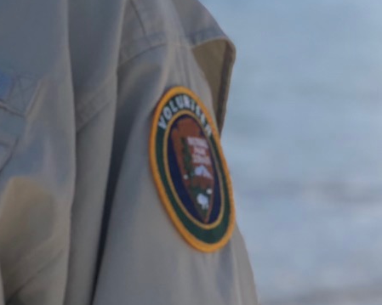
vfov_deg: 6.1
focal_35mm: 250
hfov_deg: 7.7
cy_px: -196
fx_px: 2826
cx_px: -66
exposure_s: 1/750
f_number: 2.8
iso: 20
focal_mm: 6.6
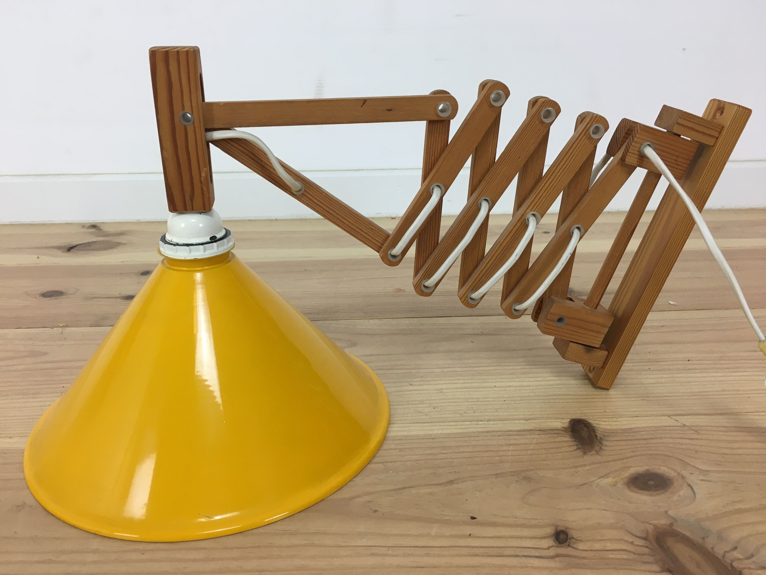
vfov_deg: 48.2
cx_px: 383
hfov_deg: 61.7
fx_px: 642
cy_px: 288
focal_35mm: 29
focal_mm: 4.15
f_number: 2.2
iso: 32
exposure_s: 1/33
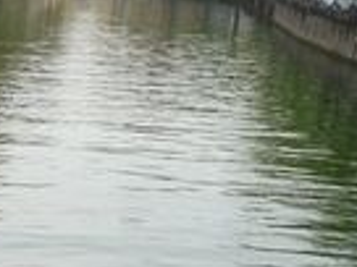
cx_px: -218
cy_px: 458
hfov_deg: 13.0
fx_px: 1454
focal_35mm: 141
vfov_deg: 10.0
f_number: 4
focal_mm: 5.2
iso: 100
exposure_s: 1/320
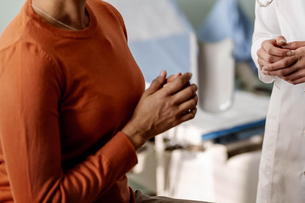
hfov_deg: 18.3
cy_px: 13
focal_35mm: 111
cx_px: 238
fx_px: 940
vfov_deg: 12.2
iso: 100
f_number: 1.3
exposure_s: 1/400
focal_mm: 50
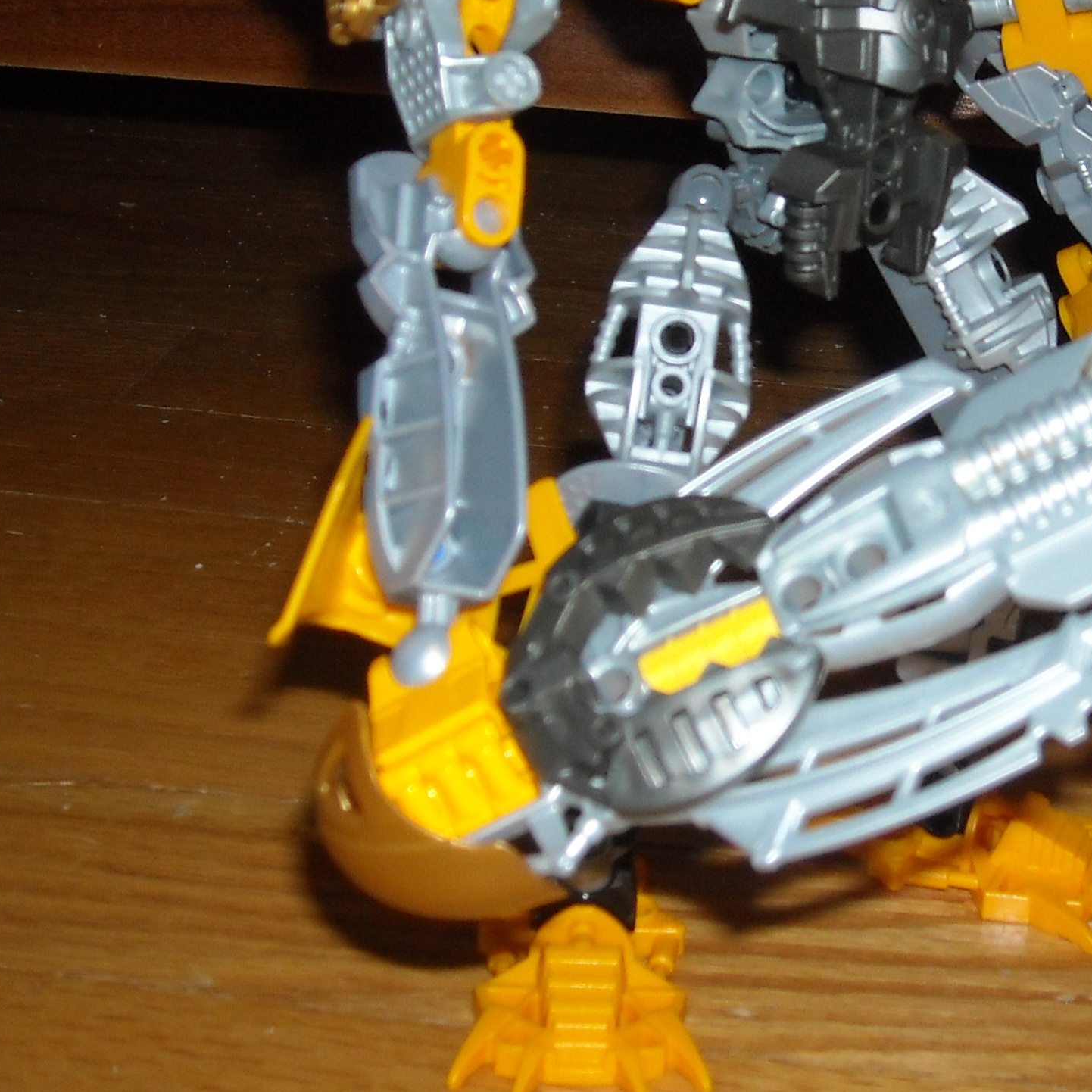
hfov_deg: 24.1
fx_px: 2498
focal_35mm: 70
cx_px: 934
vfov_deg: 24.5
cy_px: 326
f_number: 2.8
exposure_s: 1/60
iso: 200
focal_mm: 5.7
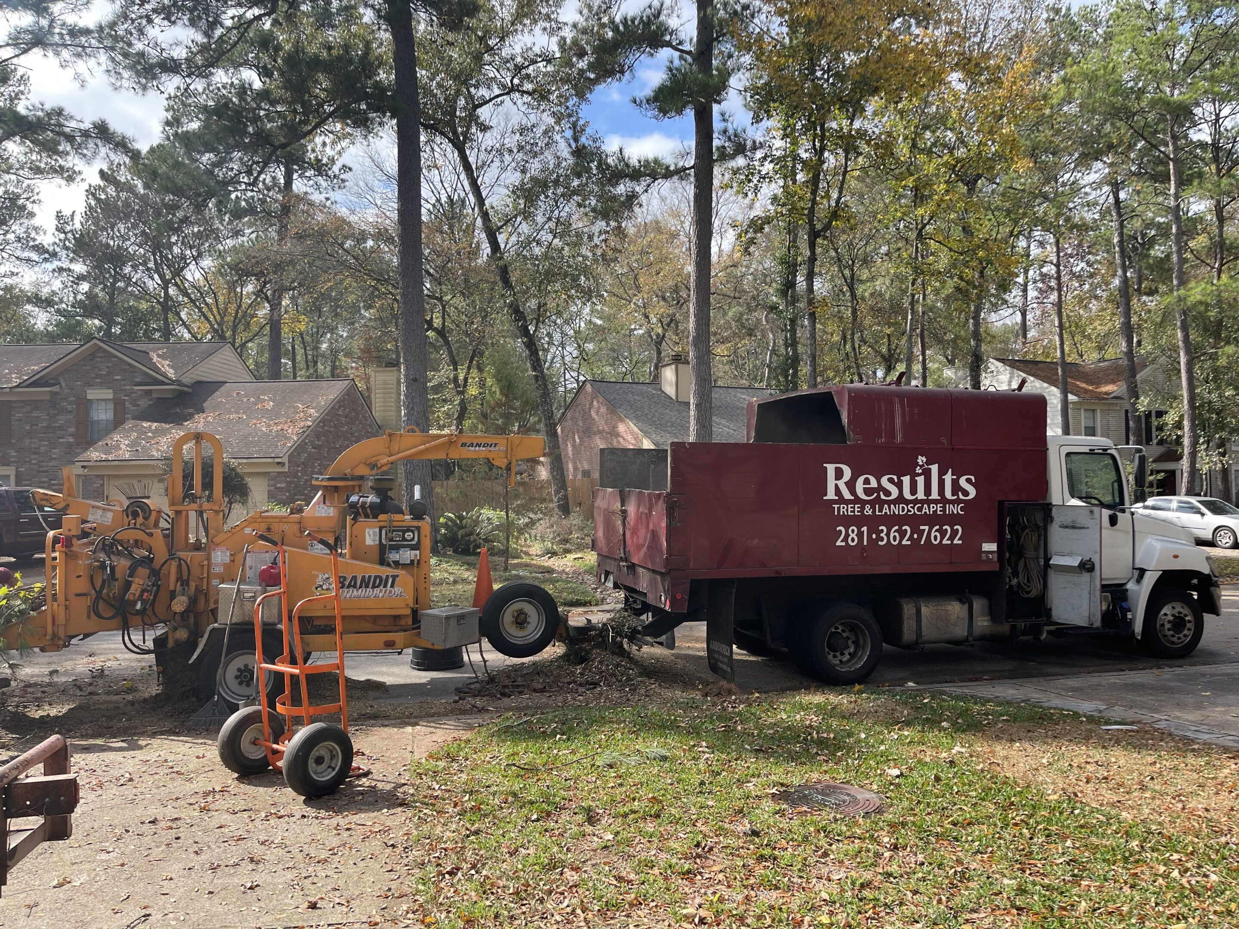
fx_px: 931
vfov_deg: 53.1
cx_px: 620
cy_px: 464
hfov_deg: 67.3
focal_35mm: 26
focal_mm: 5.1
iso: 32
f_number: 1.6
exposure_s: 1/1266
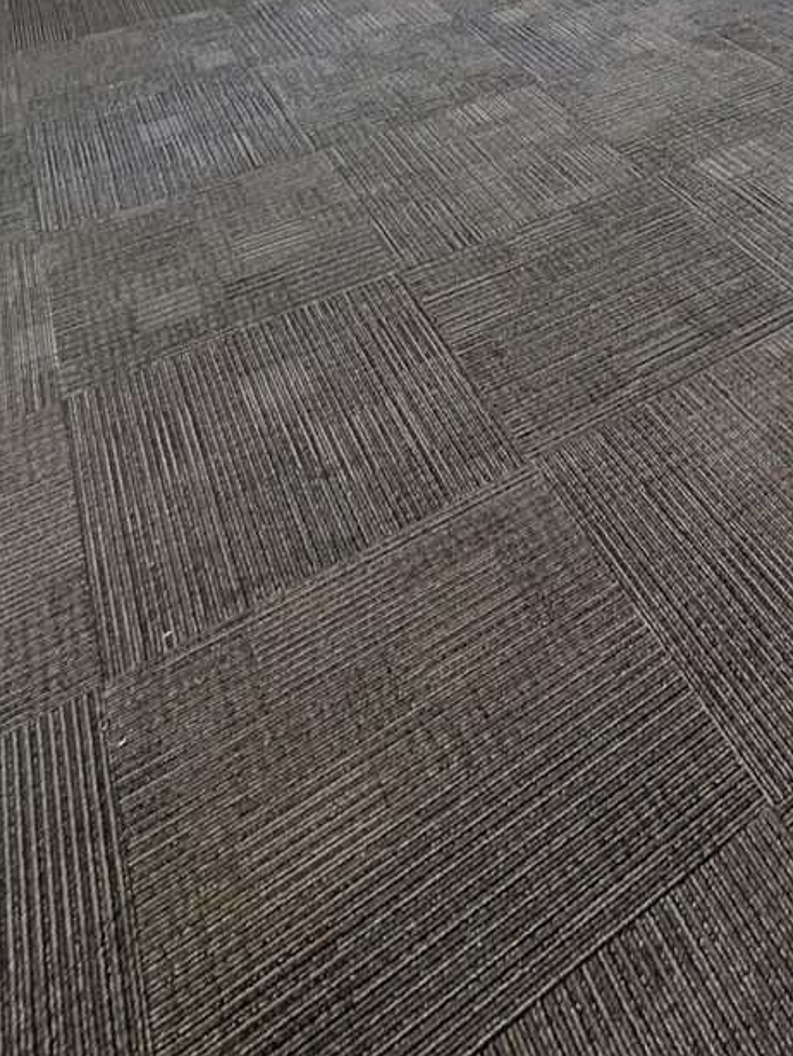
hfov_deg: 38.4
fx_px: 1068
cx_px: 686
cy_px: -208
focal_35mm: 35
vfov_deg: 38.8
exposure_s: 1/120
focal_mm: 2.22
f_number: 2.2
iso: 250
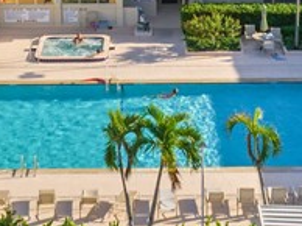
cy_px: -61
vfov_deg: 11.4
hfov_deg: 15.5
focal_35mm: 127
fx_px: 1107
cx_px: 167
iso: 100
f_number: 4
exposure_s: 1/80
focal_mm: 12.29
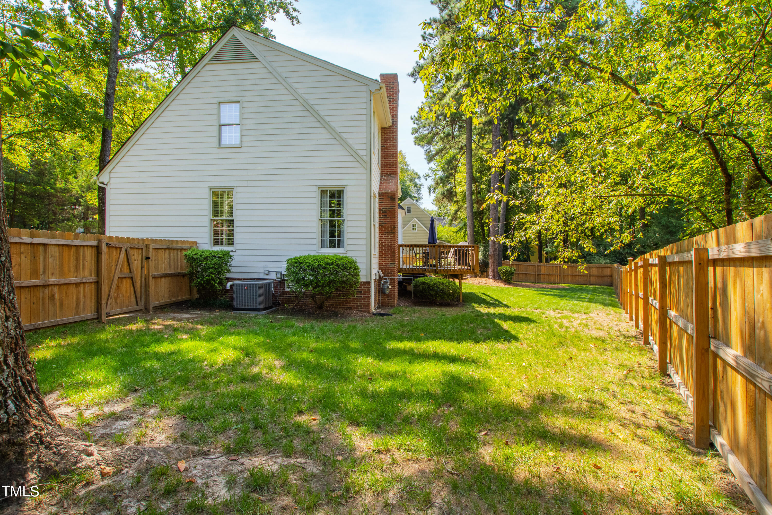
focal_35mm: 15
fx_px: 322
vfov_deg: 77.3
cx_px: 386
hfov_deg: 100.4
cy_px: 258
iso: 400
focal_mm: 10
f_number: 8
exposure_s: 1/200
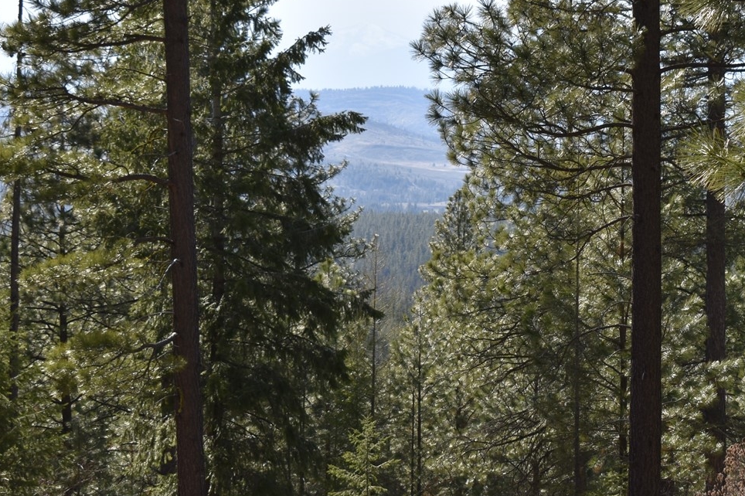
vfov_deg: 11.5
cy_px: 197
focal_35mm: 119
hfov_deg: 17.2
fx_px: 2459
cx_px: 515
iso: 100
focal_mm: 45
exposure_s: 1/200
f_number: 8
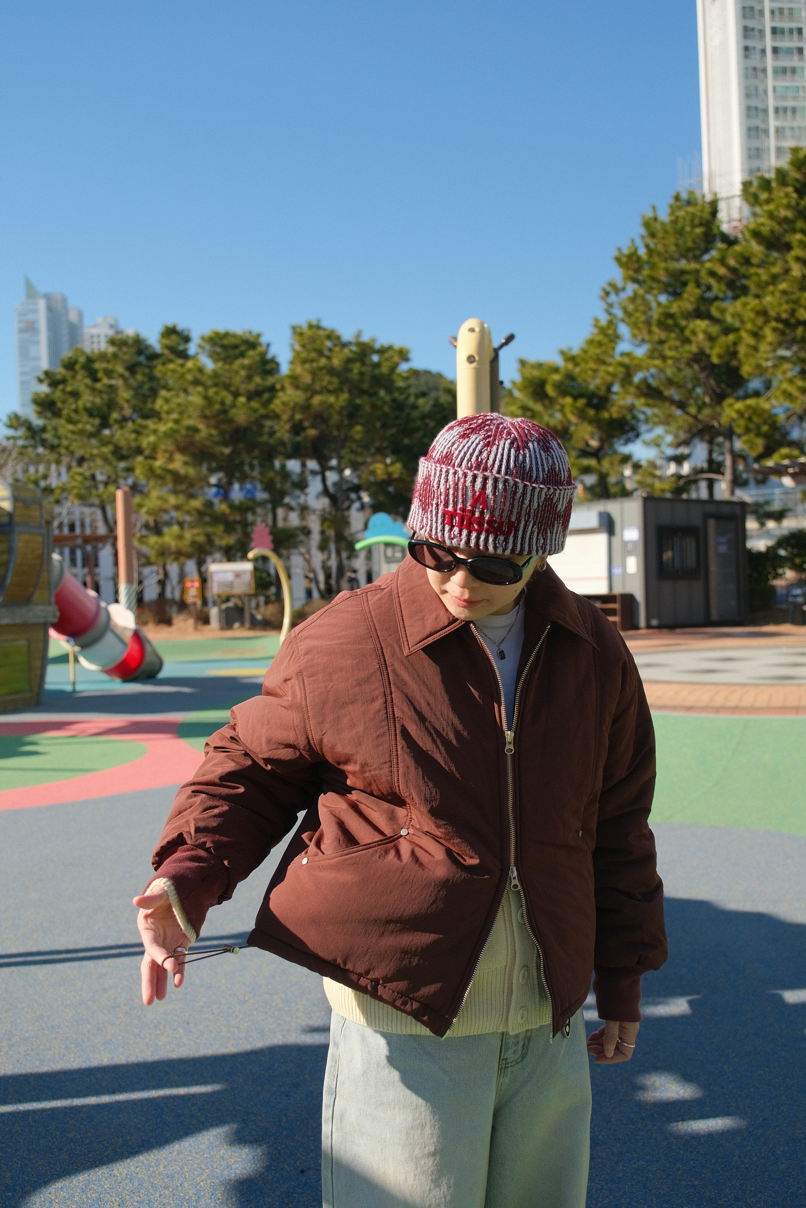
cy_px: 604
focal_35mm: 33
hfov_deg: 40.0
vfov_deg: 57.2
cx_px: 403
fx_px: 1108
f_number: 2.8
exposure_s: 1/3200
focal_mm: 21.7
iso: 400
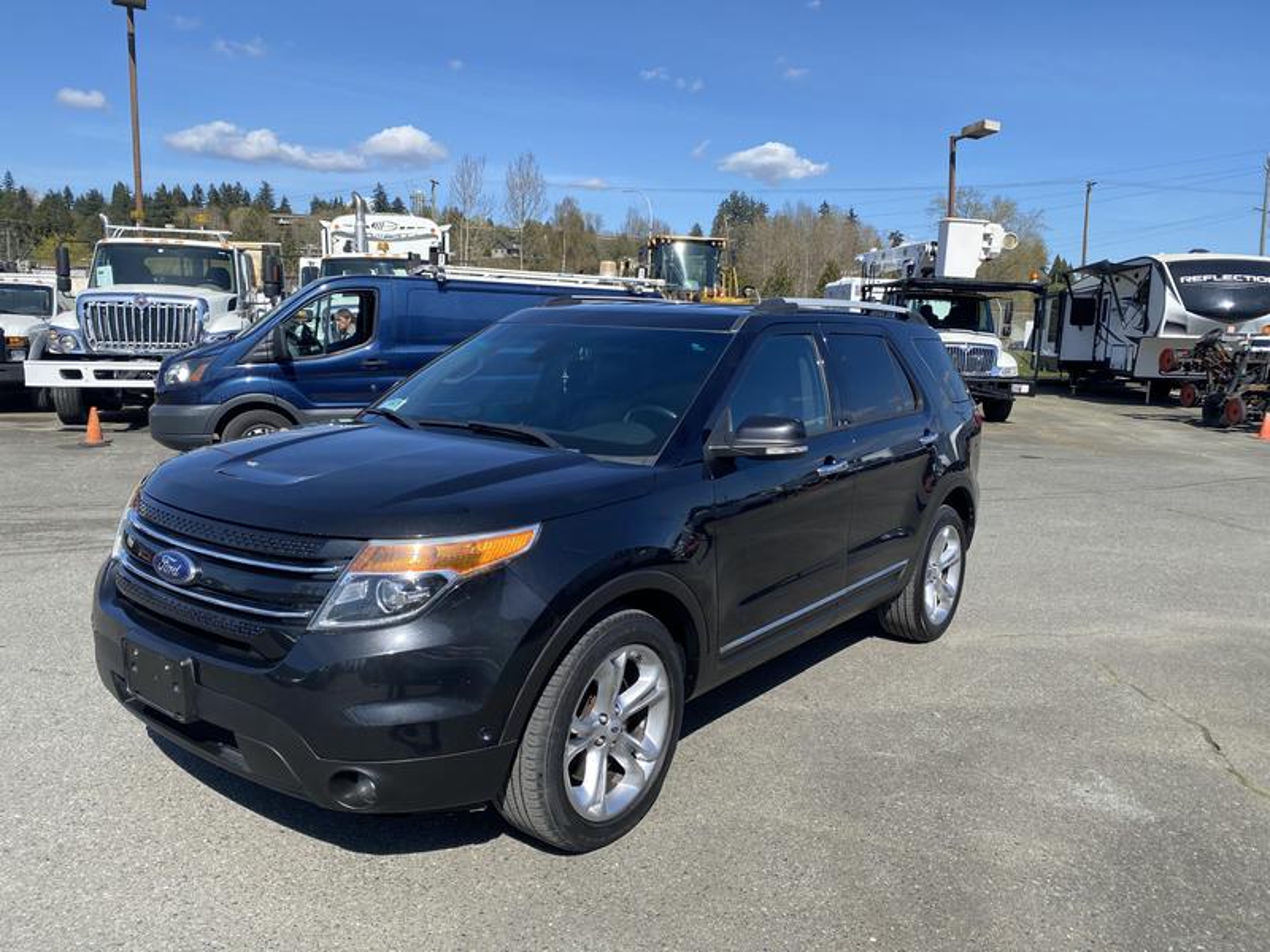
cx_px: 635
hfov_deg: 67.3
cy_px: 476
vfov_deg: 53.1
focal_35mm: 26
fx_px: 954
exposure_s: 1/2358
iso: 32
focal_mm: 4.25
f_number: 1.8
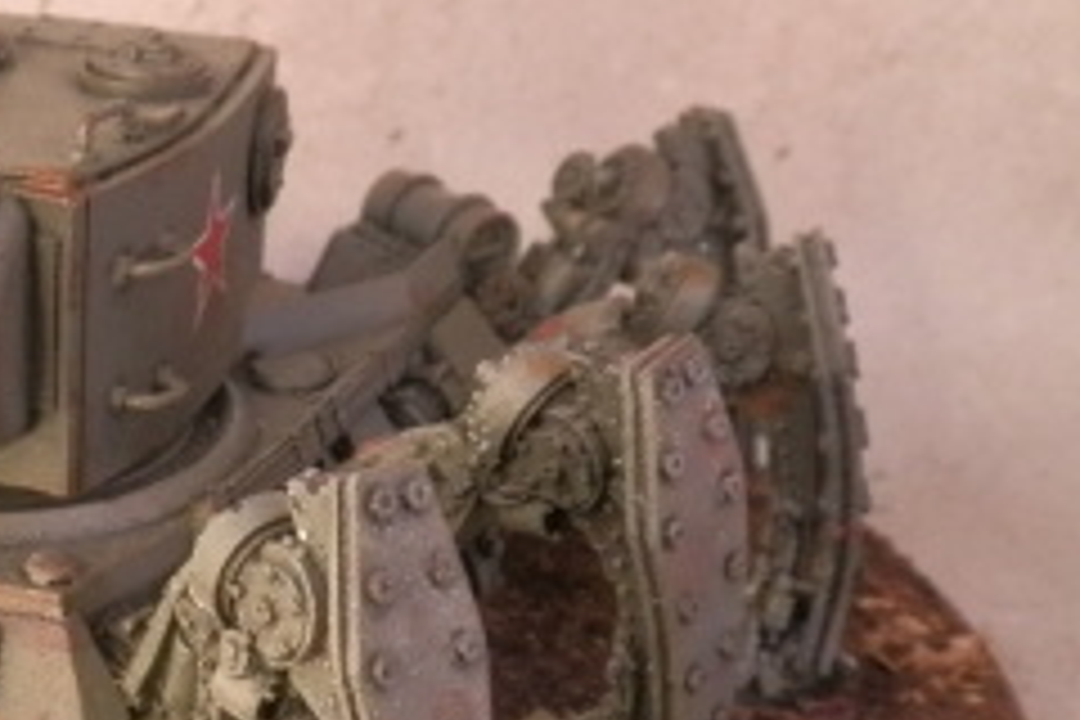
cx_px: 58
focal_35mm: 65
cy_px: 536
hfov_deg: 29.4
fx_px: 1950
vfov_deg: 20.8
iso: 400
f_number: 3.1
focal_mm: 5
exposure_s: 1/80
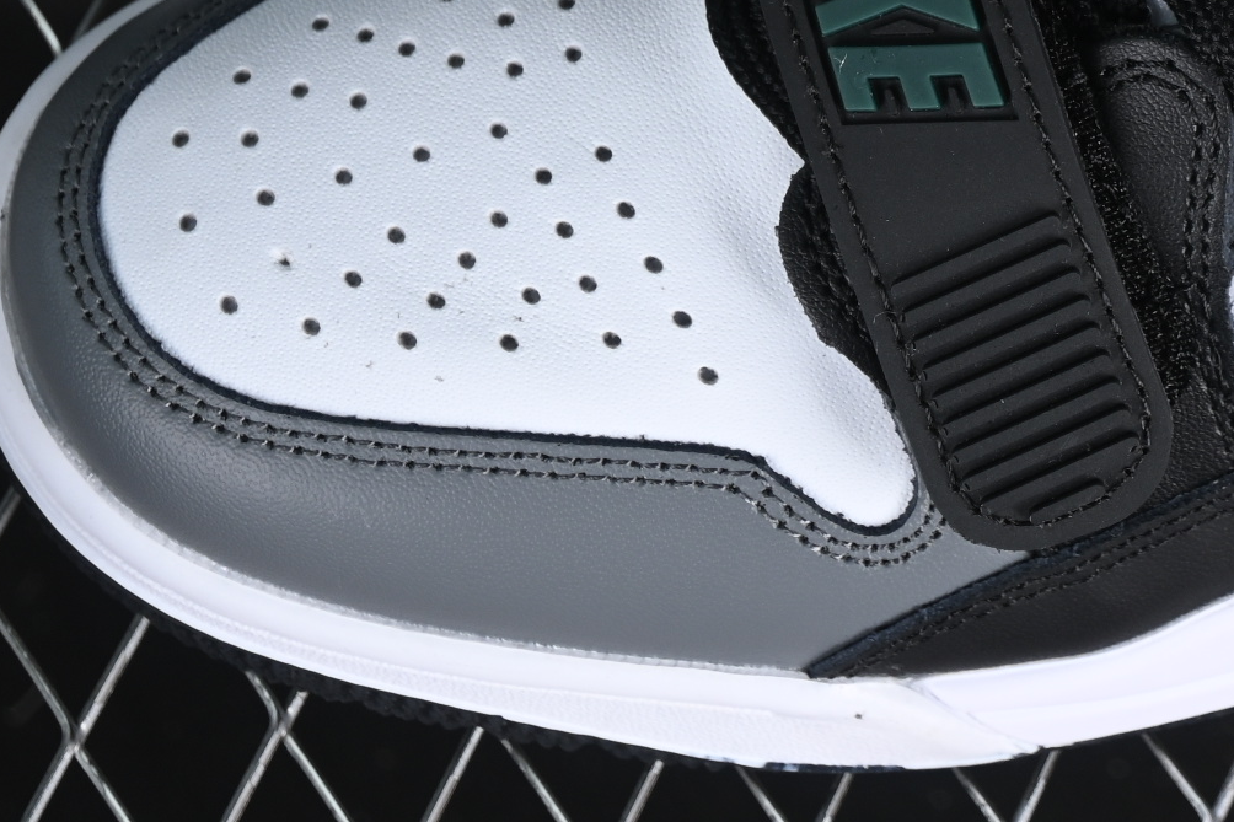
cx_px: 1309
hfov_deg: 9.8
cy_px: -249
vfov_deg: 6.5
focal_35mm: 208
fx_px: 7128
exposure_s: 1/50
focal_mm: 50
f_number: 6.3
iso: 160
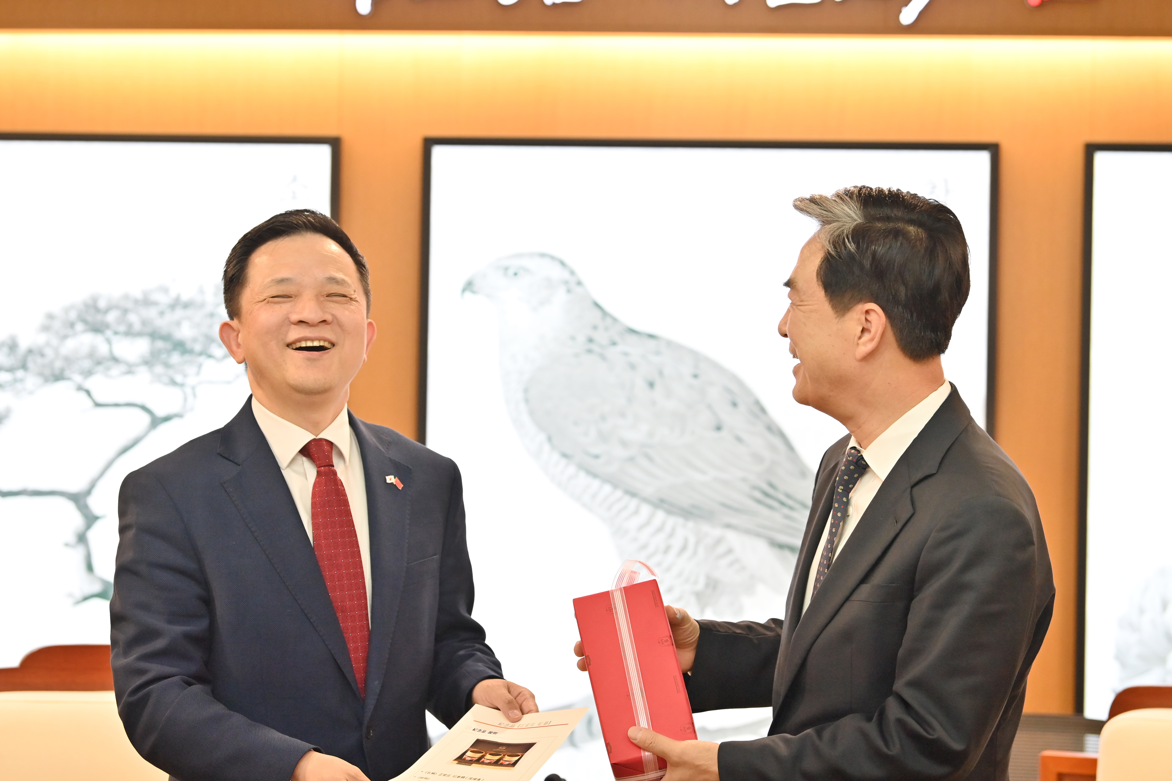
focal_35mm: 90
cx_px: 586
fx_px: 2930
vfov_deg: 15.2
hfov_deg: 22.6
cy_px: 390
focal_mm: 90
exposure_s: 1/200
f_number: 4.5
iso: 2000
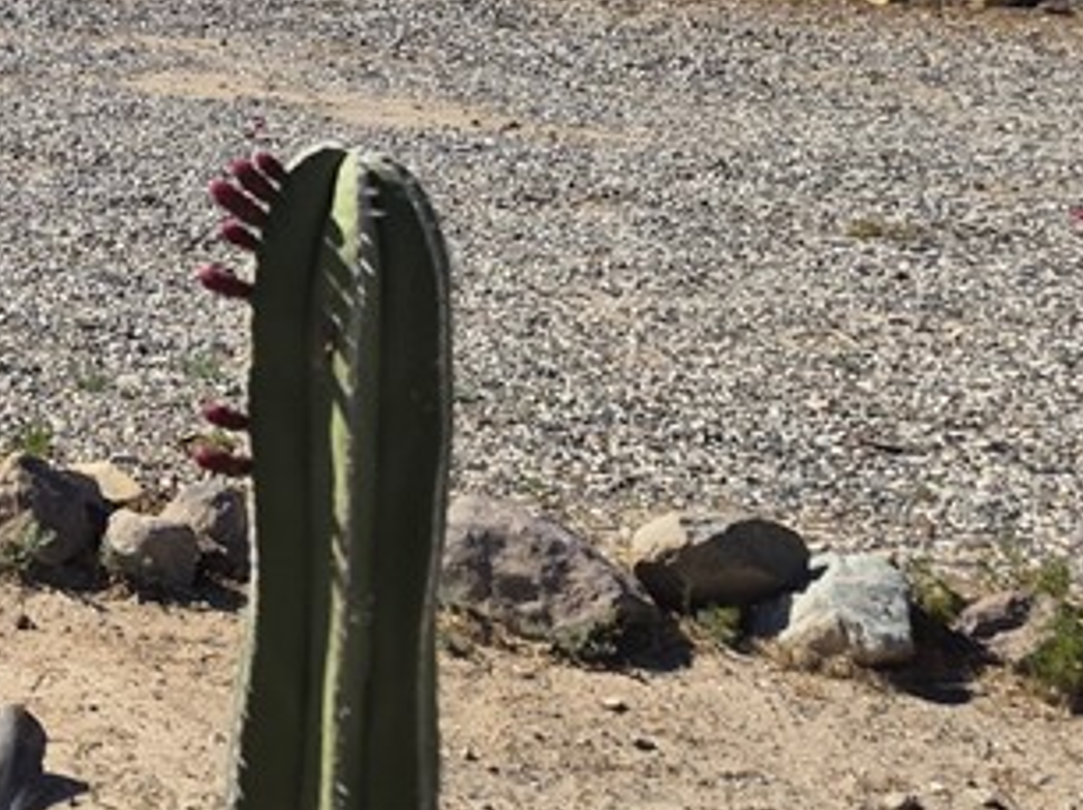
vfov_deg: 17.9
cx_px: -301
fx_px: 2407
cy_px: -244
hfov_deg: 22.8
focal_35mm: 77
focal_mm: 5.4
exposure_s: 1/7184
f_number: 1.8
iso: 80
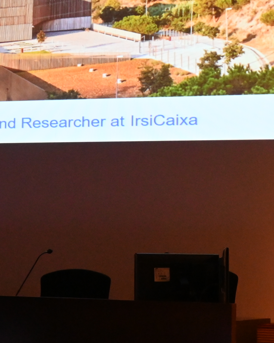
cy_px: 164
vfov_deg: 12.7
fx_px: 1536
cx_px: 162
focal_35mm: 151
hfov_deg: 10.2
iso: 3200
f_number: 5.3
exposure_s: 1/80
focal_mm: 35
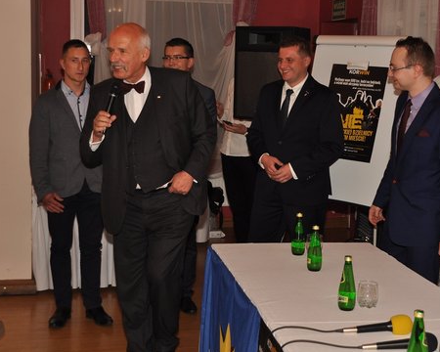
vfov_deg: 23.5
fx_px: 846
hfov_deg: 29.1
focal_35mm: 65
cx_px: 256
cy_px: 145
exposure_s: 1/60
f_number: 7.1
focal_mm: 32
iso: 400
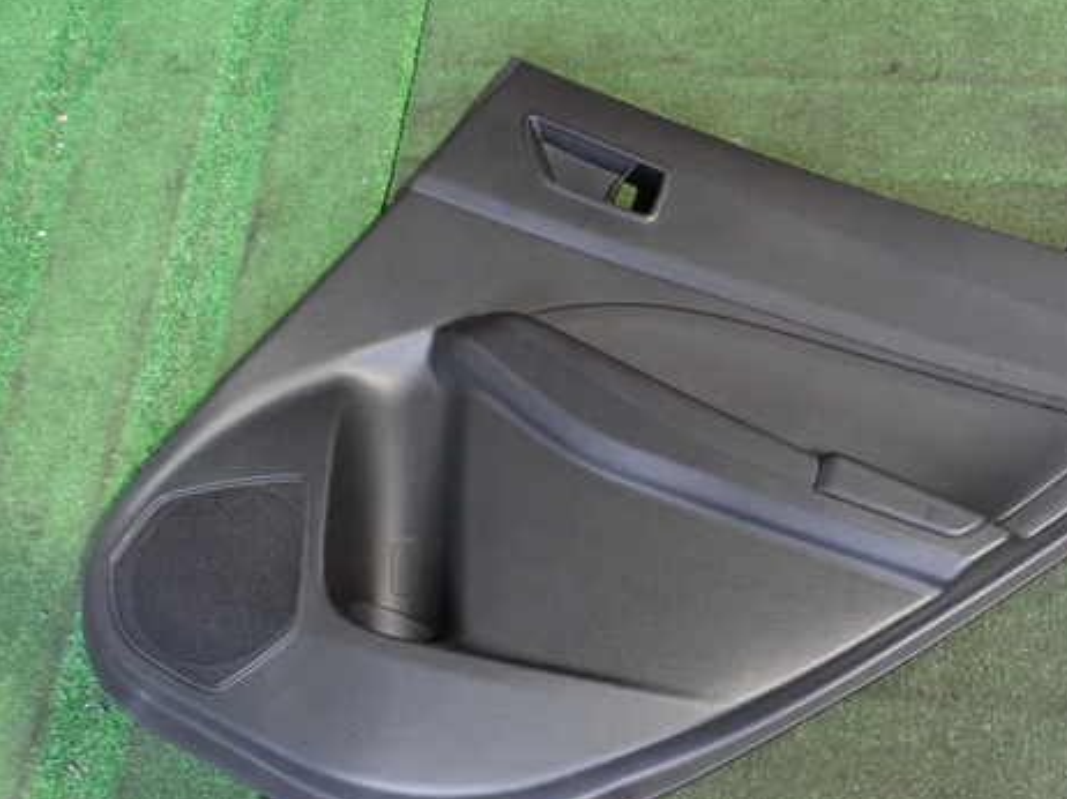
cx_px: 686
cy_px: 430
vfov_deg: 36.8
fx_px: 1202
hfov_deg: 47.3
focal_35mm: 39
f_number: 3.2
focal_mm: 5.4
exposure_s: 1/13
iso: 800
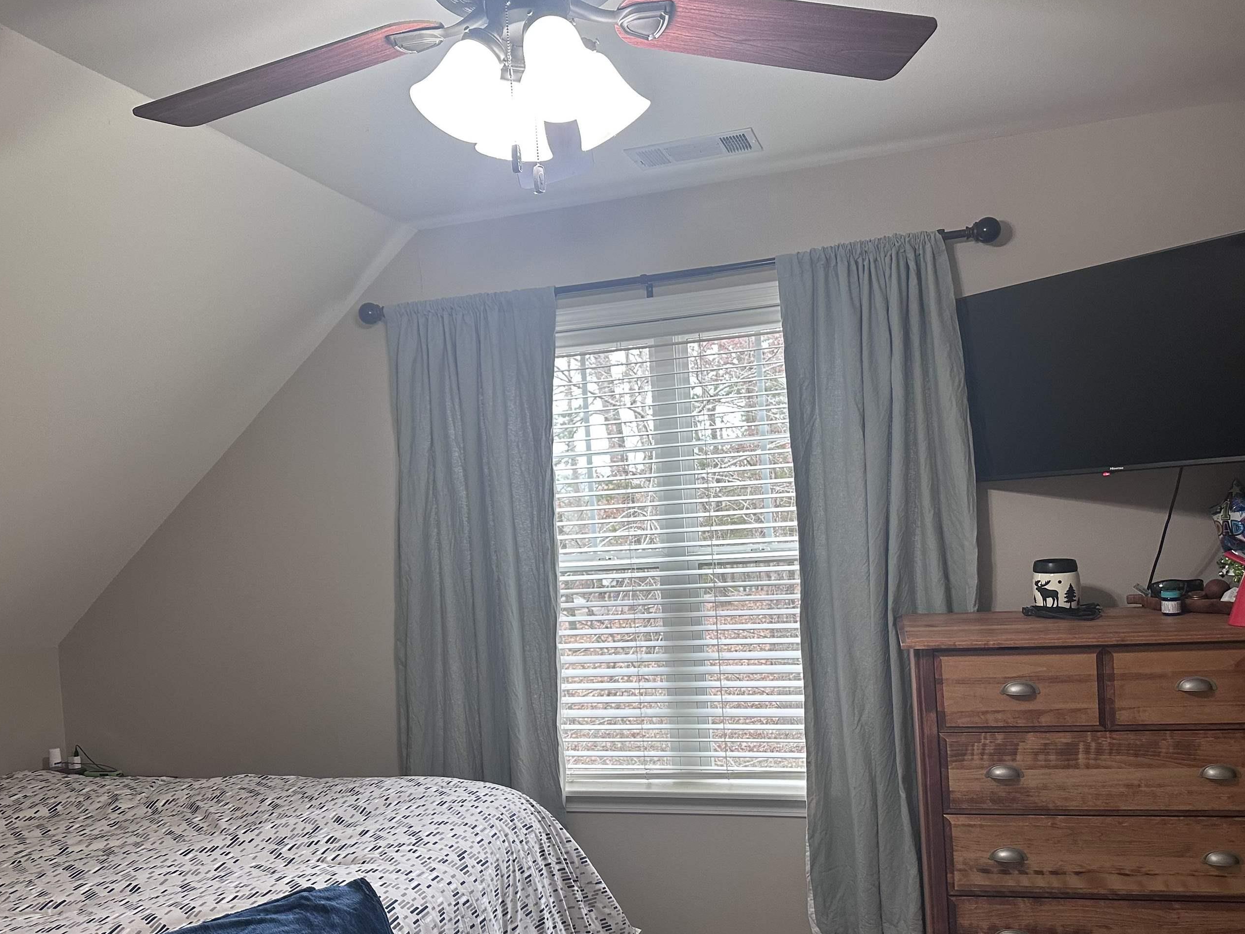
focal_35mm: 29
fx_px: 1043
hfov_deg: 61.7
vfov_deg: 48.0
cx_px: 613
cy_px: 551
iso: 200
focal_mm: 6.86
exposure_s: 1/120
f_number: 1.78
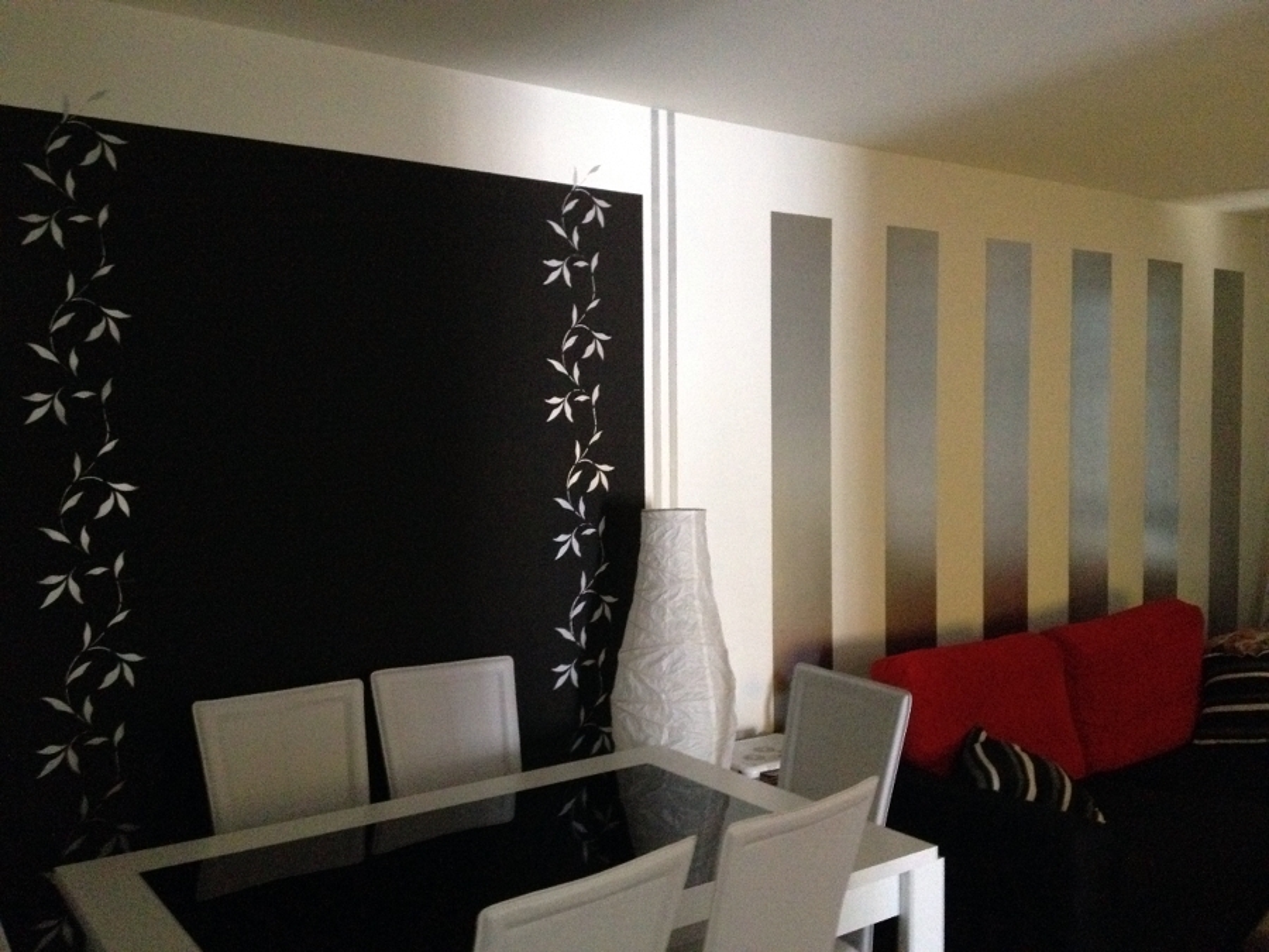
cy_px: 476
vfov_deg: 40.7
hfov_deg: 52.6
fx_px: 1283
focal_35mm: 35
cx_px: 634
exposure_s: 1/15
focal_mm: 4.28
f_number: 2.4
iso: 800
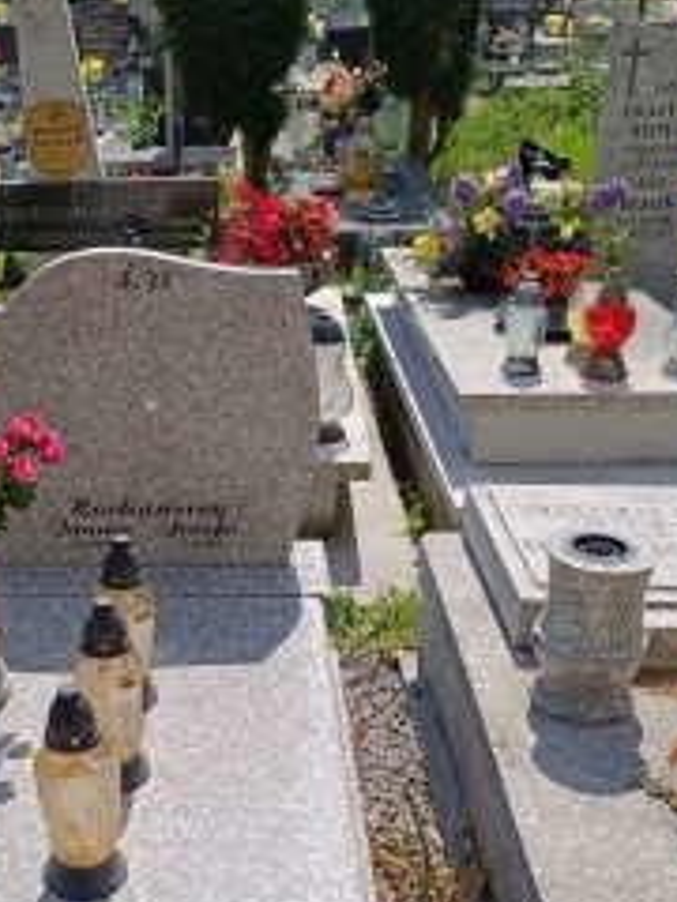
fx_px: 1252
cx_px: 143
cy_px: 568
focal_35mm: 48
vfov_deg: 39.4
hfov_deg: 29.6
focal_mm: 6.14
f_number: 1.65
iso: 51
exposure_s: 1/628
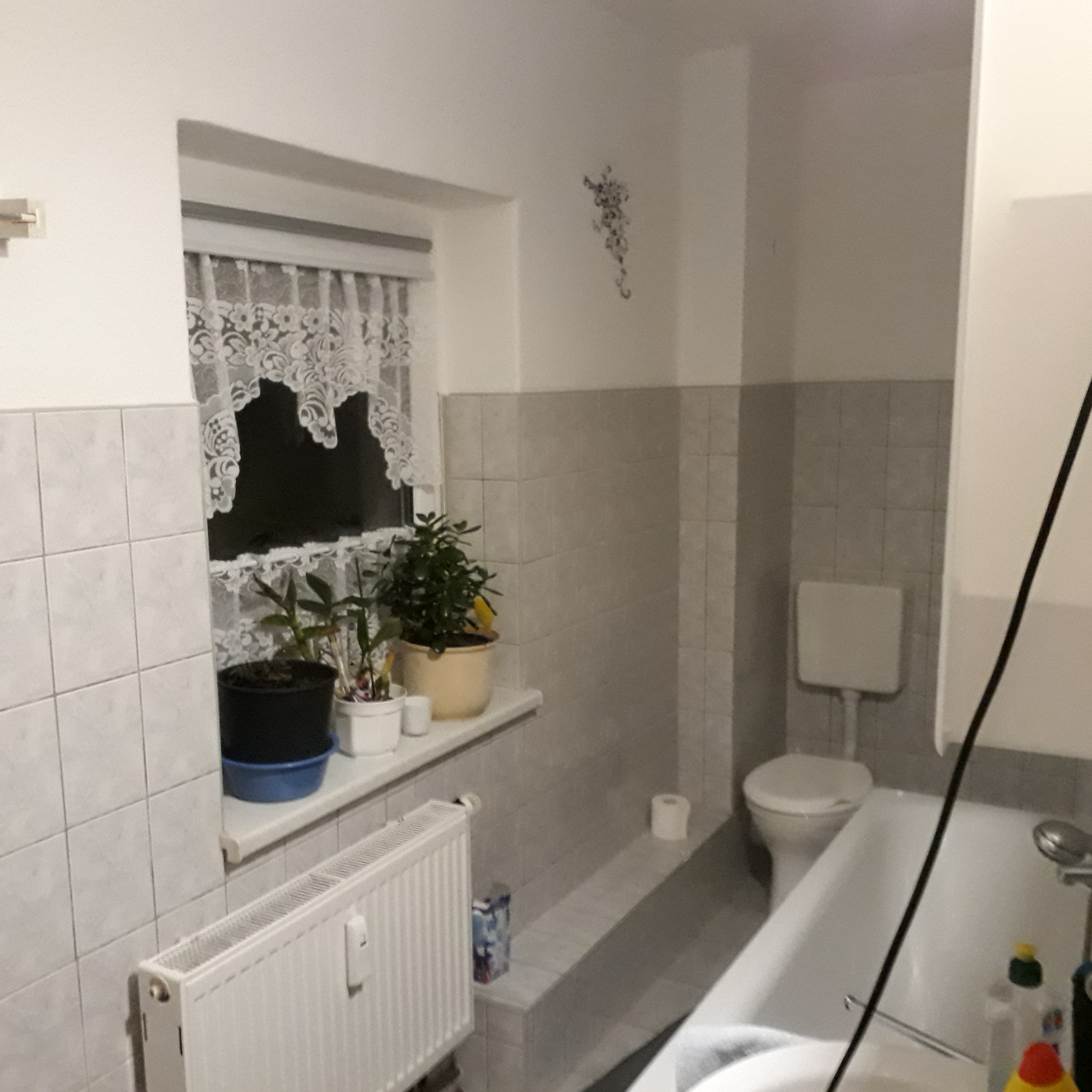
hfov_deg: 51.1
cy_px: 548
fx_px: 1142
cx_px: 516
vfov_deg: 51.1
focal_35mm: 32
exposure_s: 1/17
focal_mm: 3.6
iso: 500
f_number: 1.9
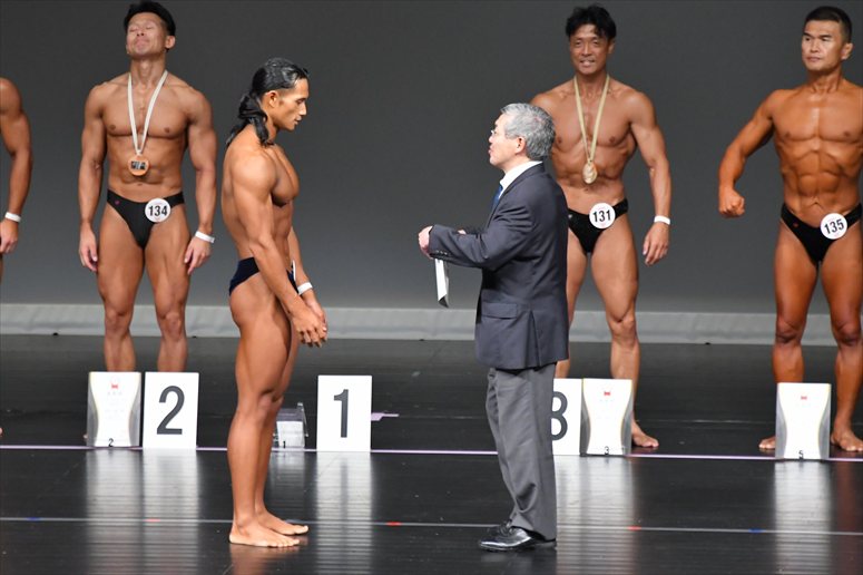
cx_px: 432
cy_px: 288
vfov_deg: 4.0
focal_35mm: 345
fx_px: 8266
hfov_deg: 6.0
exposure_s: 1/400
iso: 5000
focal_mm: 230
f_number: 5.6
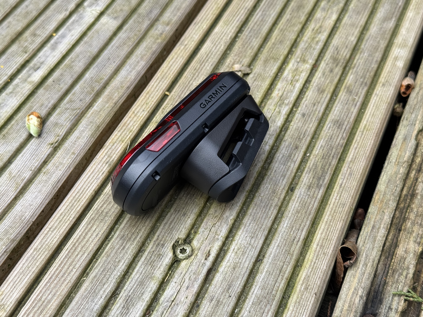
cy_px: 158
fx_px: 587
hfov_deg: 39.7
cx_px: 212
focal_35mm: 48
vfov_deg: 30.3
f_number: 1.78
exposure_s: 1/368
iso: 64
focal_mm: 6.76
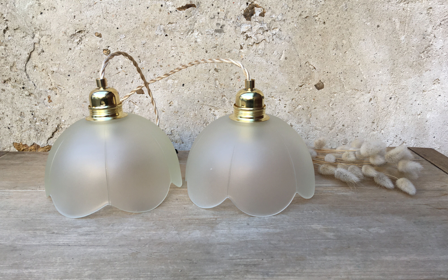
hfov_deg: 61.2
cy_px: 133
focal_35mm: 31
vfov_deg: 40.6
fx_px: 379
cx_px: 224
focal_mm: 4.15
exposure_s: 1/100
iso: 32
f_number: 2.2
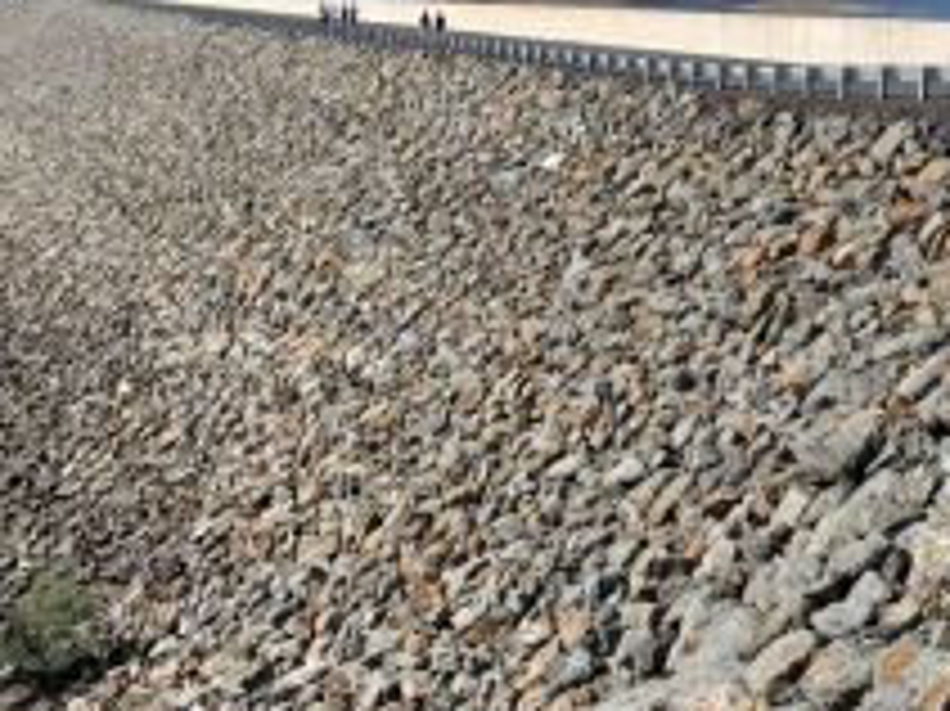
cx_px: 450
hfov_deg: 26.3
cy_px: 130
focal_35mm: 74
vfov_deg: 19.6
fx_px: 2030
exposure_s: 1/1748
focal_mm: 4.25
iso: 25
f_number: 1.8
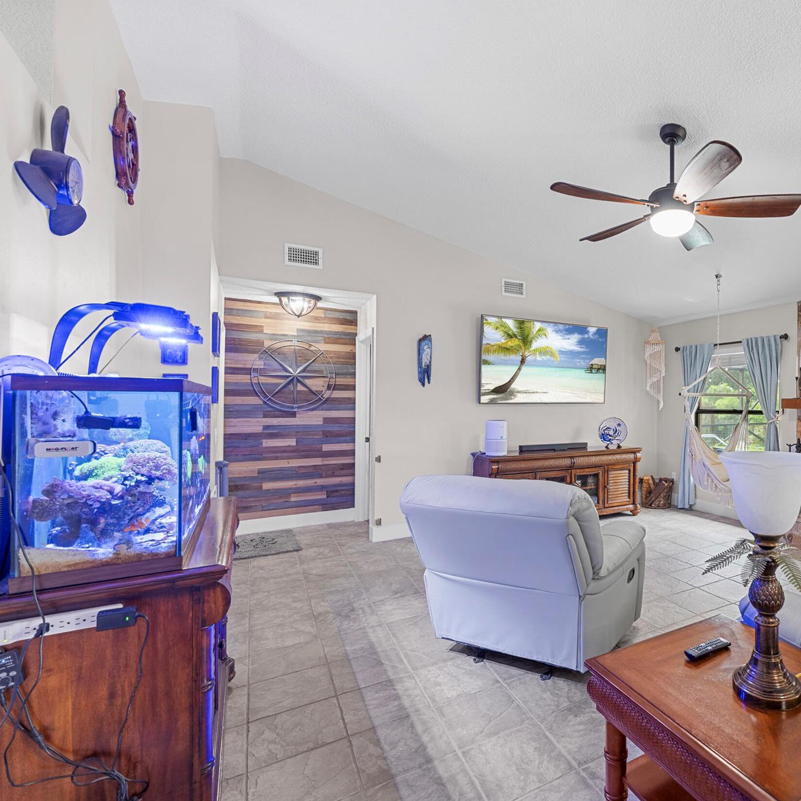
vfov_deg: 80.7
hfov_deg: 75.0
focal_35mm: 18
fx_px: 471
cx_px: 599
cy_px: 401
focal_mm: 14
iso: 500
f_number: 8
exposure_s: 1/1.25
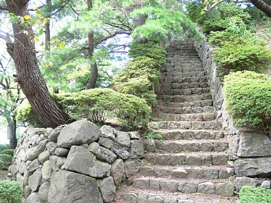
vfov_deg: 40.7
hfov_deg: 52.6
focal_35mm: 35
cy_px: 102
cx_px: 136
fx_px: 274
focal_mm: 7.4
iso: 80
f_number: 2.8
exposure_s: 1/40
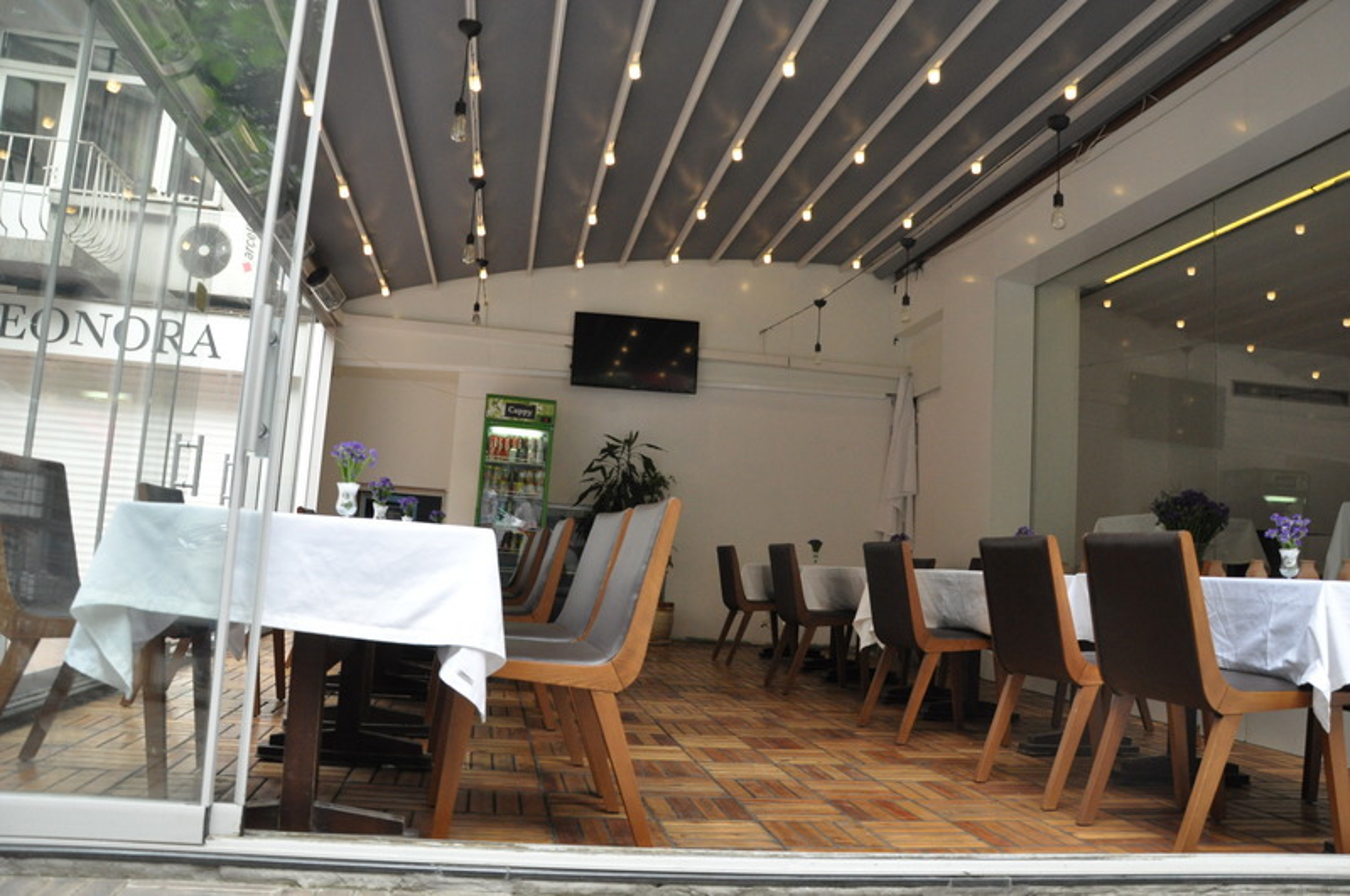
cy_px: 448
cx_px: 675
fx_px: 1011
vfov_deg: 47.8
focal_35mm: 27
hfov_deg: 67.5
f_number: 5
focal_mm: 18
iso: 1250
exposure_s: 1/160
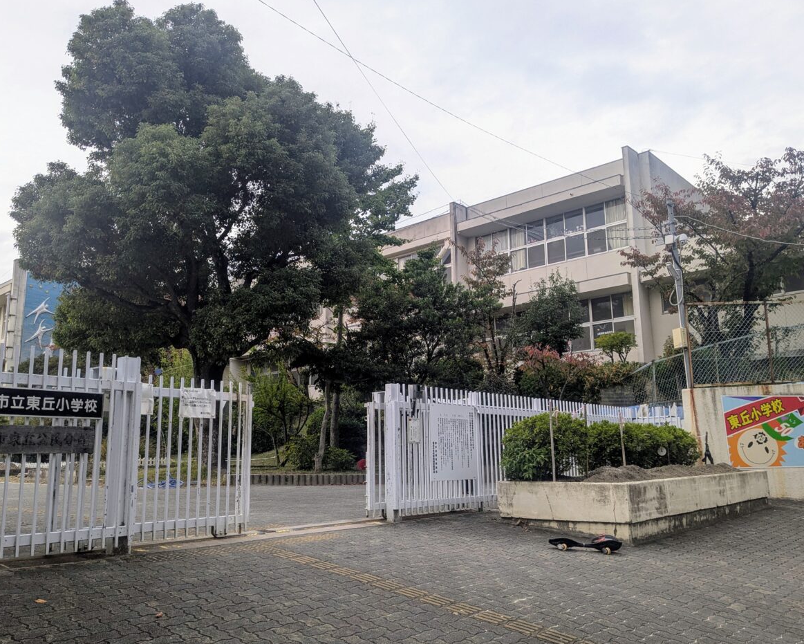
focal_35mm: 29
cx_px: 406
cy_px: 318
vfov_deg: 50.0
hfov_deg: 60.4
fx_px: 690
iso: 47
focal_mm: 4.38
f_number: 1.73
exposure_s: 1/164
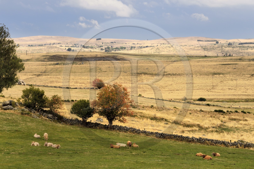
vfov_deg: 10.1
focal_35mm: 135
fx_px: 952
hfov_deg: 15.2
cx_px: 127
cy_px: 84
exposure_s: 1/800
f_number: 8
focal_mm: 135
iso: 400
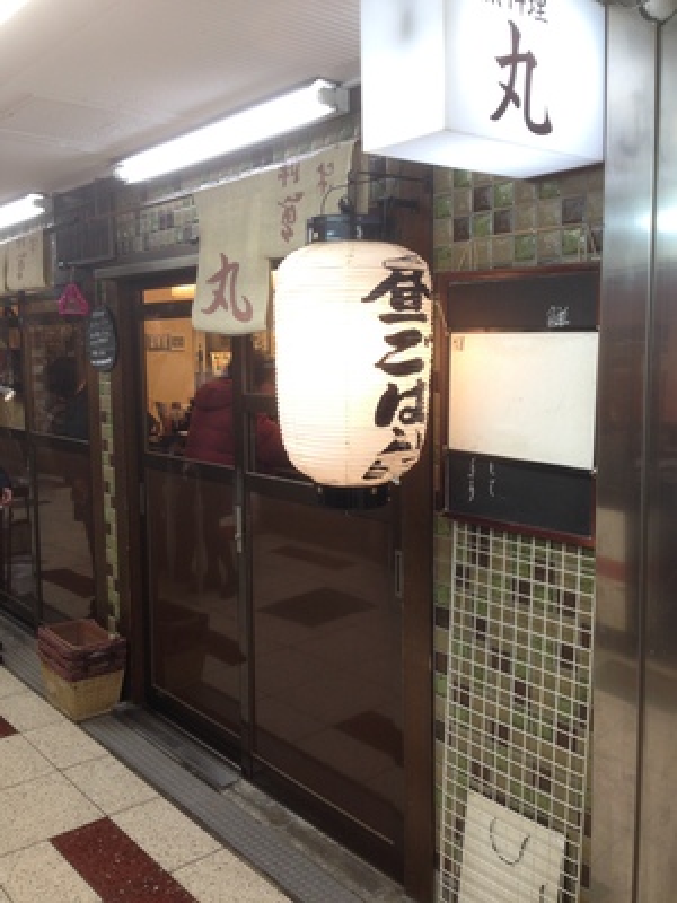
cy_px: 452
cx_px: 338
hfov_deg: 42.9
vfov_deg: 55.4
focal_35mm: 33
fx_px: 861
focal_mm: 4.12
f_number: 2.4
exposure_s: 1/30
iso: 50
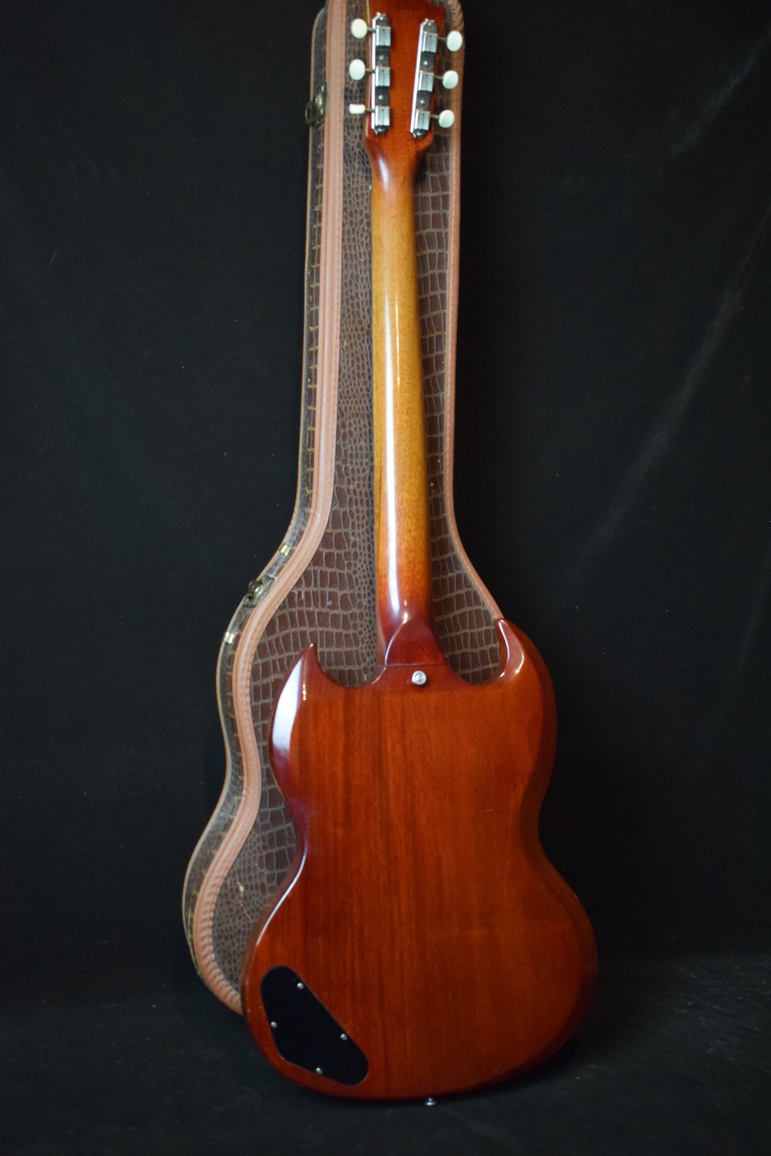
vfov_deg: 51.3
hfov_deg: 35.5
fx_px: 1205
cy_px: 578
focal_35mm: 38
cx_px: 386
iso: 2500
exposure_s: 1/60
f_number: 4
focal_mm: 25
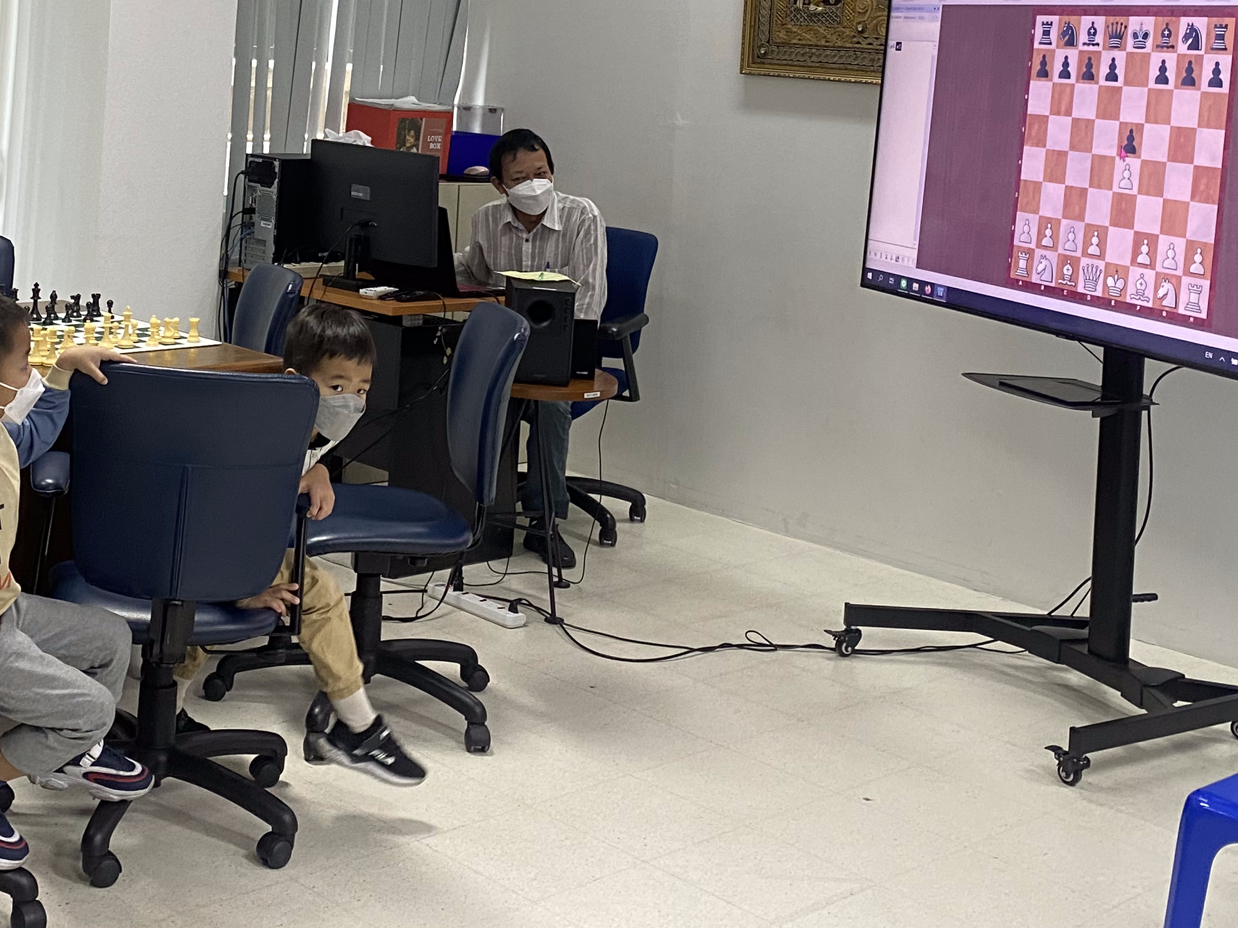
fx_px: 1895
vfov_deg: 26.4
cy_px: 47
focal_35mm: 53
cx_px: 333
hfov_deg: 35.5
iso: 160
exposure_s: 1/50
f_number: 1.8
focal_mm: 4.25
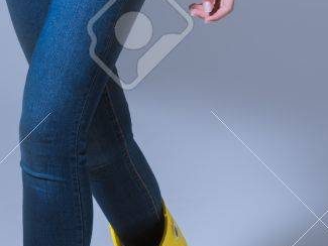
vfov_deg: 4.5
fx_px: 3100
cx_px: 98
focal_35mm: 327
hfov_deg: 6.1
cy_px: -156
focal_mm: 85
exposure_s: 1/200
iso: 100
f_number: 7.1
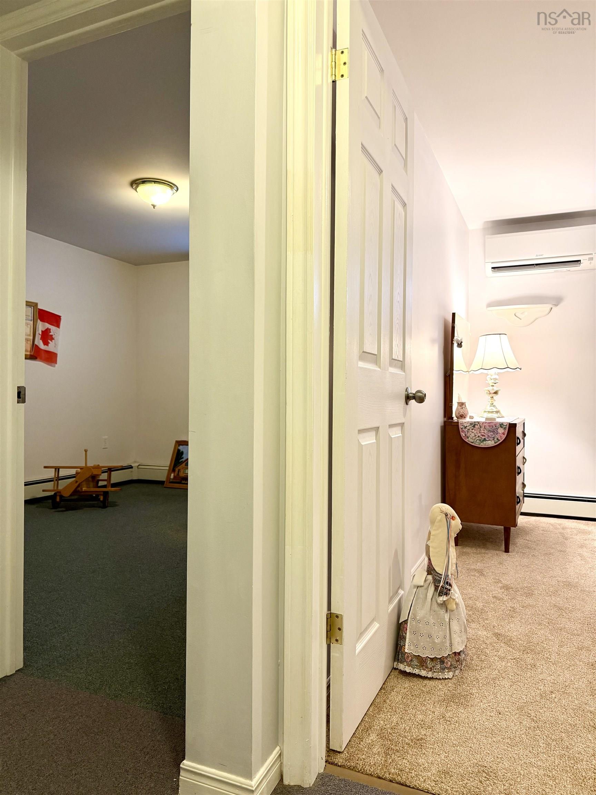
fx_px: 551
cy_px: 398
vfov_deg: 71.6
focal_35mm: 24
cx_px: 298
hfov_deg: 56.8
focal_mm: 6.76
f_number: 1.78
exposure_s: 1/60
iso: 250
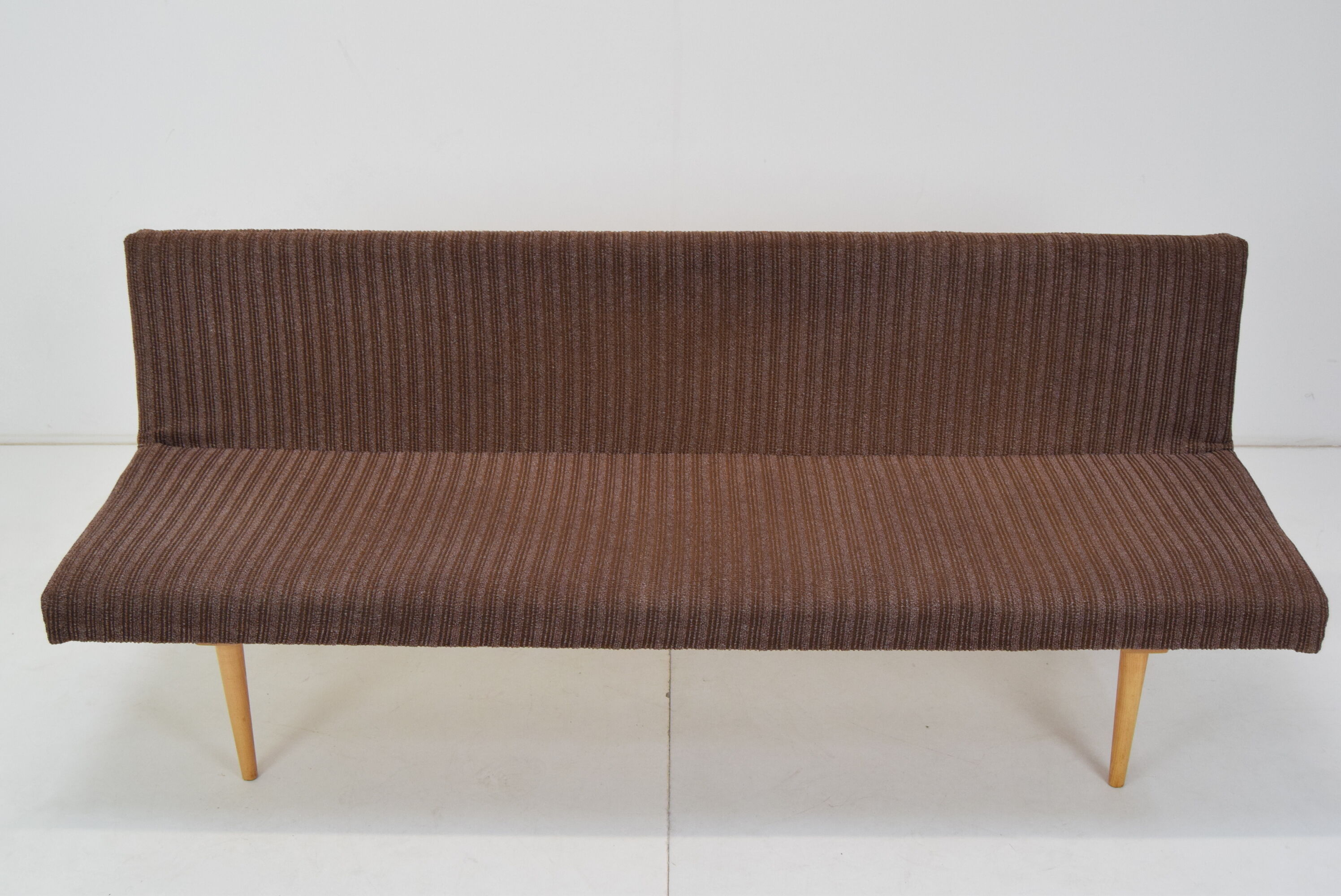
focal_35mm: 42
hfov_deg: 46.4
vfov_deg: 31.9
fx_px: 1566
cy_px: 448
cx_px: 670
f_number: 7.1
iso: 1600
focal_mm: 28
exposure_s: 1/200
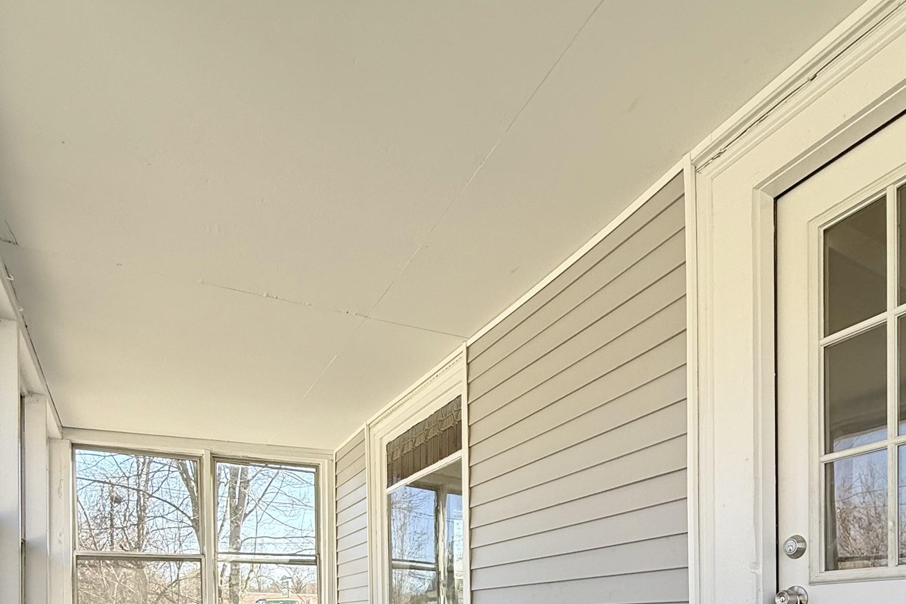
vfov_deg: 42.5
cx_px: 536
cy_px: 634
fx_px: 629
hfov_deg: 70.9
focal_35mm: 25
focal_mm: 2.22
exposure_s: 1/433
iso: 64
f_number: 2.2
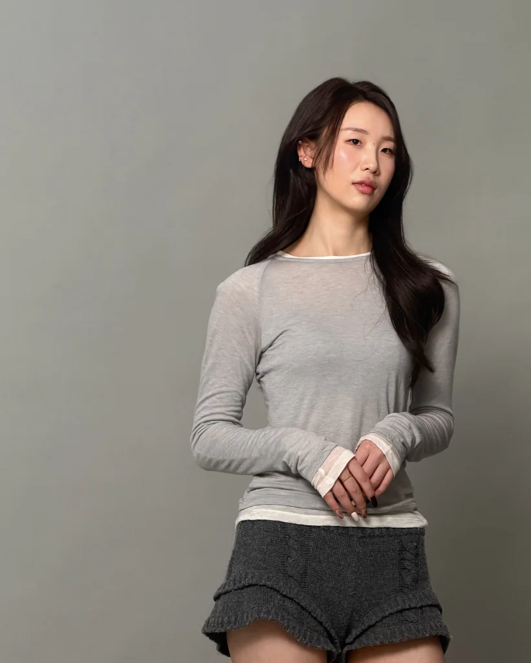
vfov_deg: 14.0
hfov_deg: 11.3
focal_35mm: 137
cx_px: 287
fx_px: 2691
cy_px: 425
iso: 100
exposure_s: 1/100
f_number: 2.8
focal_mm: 16.89
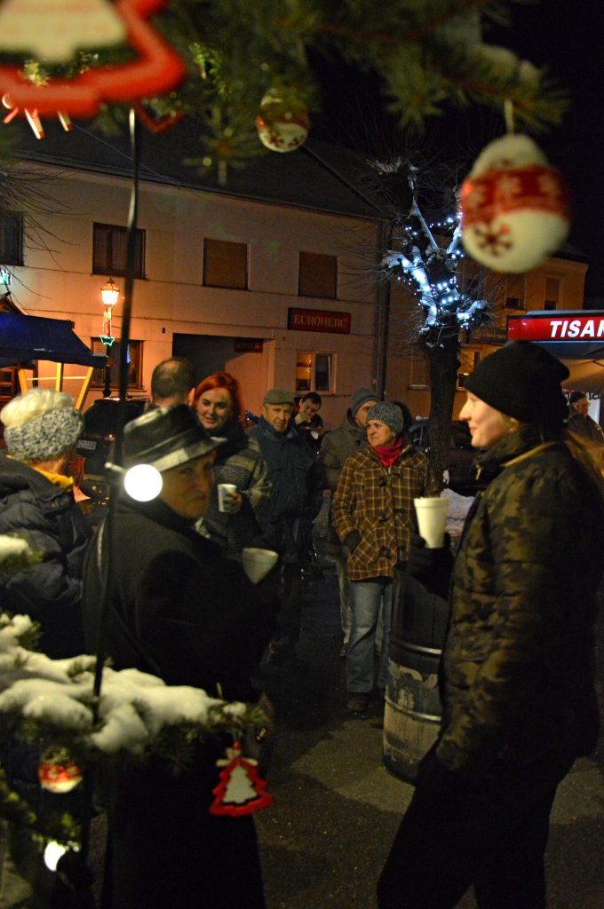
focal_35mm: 38
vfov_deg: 51.3
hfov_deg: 35.4
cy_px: 454
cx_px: 302
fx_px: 946
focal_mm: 25
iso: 3200
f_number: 4
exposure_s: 1/25
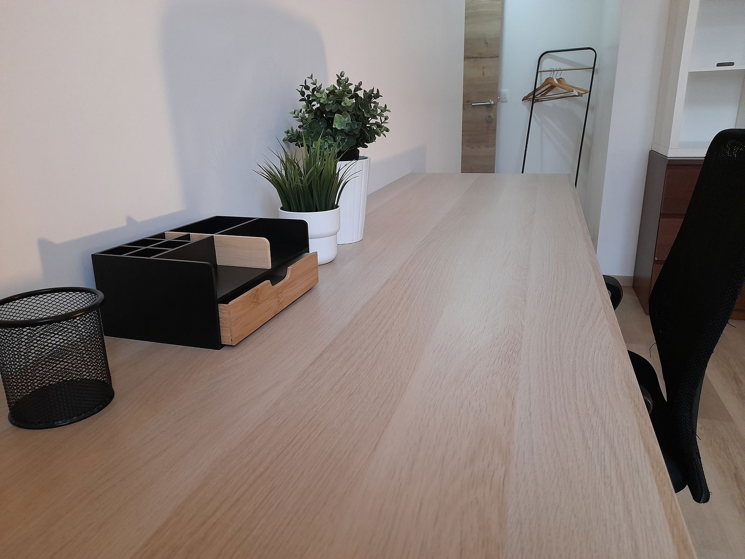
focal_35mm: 25
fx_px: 538
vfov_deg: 54.9
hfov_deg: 69.4
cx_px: 372
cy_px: 280
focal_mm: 4.6
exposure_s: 1/50
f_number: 2
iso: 320
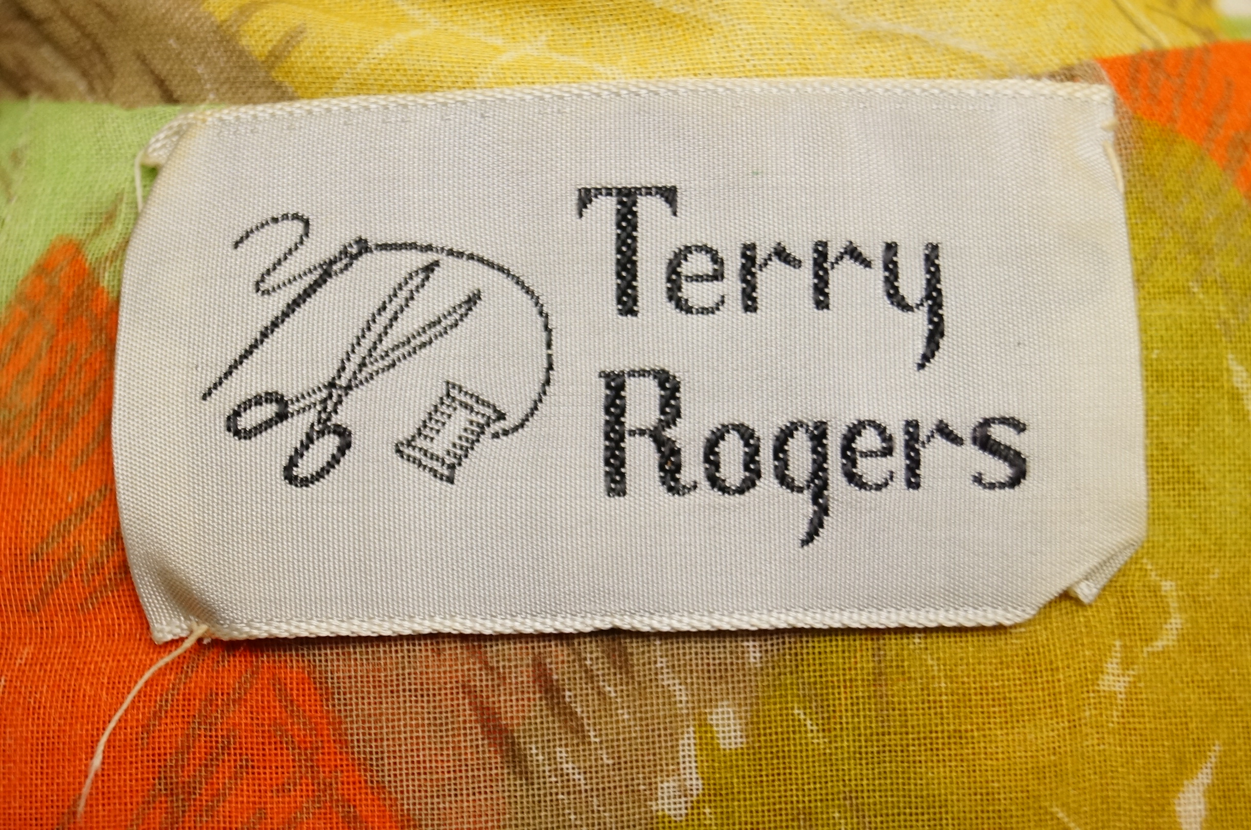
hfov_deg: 24.7
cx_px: 626
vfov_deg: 16.5
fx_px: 2862
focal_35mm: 82
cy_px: 415
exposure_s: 1/100
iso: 1250
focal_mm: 55
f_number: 5.6
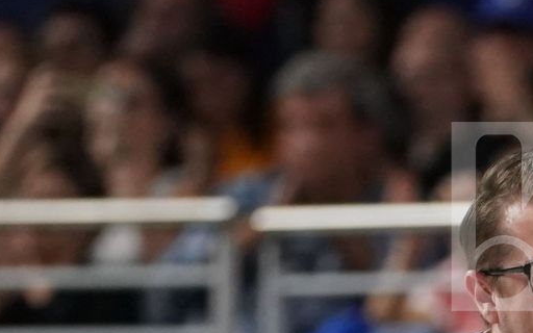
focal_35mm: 1074
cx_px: 549
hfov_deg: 2.0
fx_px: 15601
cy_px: 585
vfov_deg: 1.2
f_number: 2.8
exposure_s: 1/1000
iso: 2500
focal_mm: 200
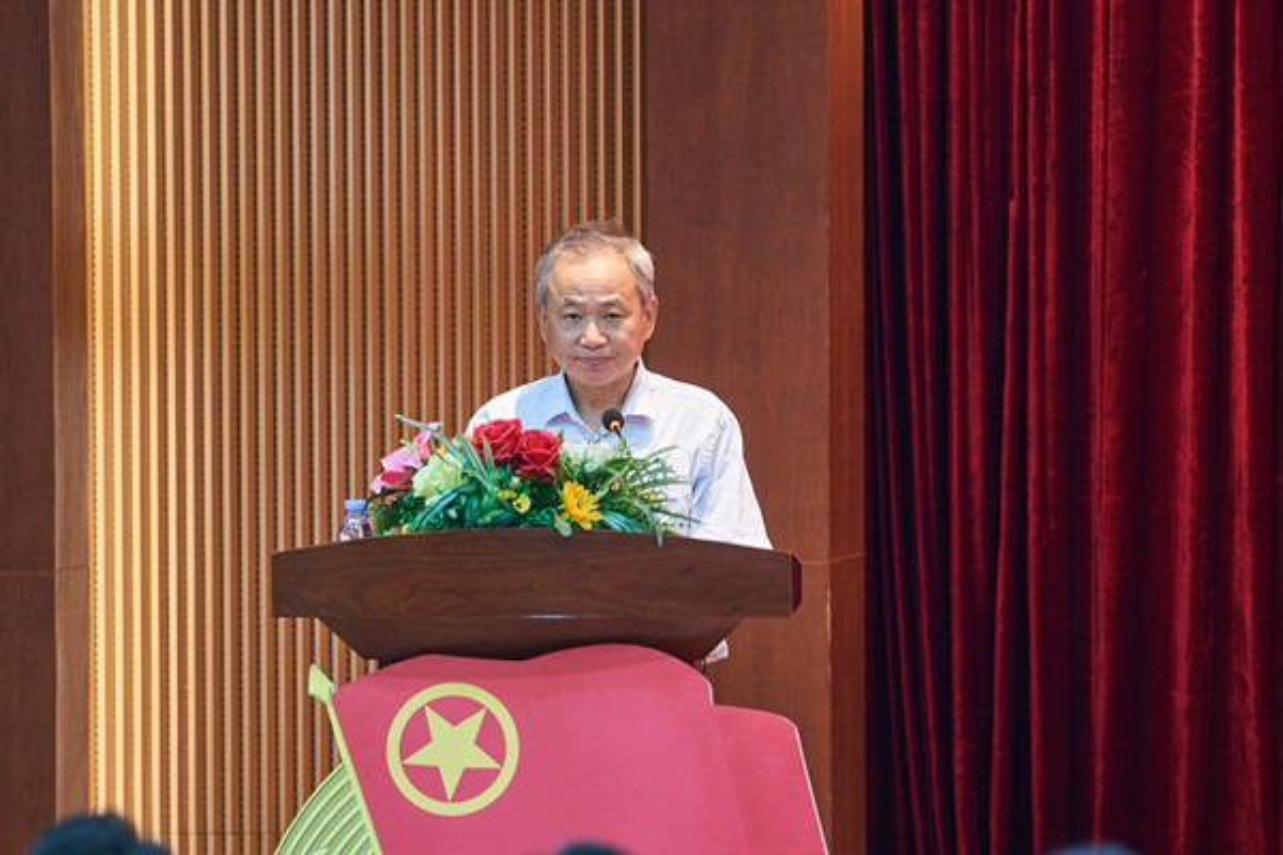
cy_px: 428
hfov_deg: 6.9
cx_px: 642
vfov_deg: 4.6
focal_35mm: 300
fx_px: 10691
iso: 1600
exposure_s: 1/50
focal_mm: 200
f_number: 2.8
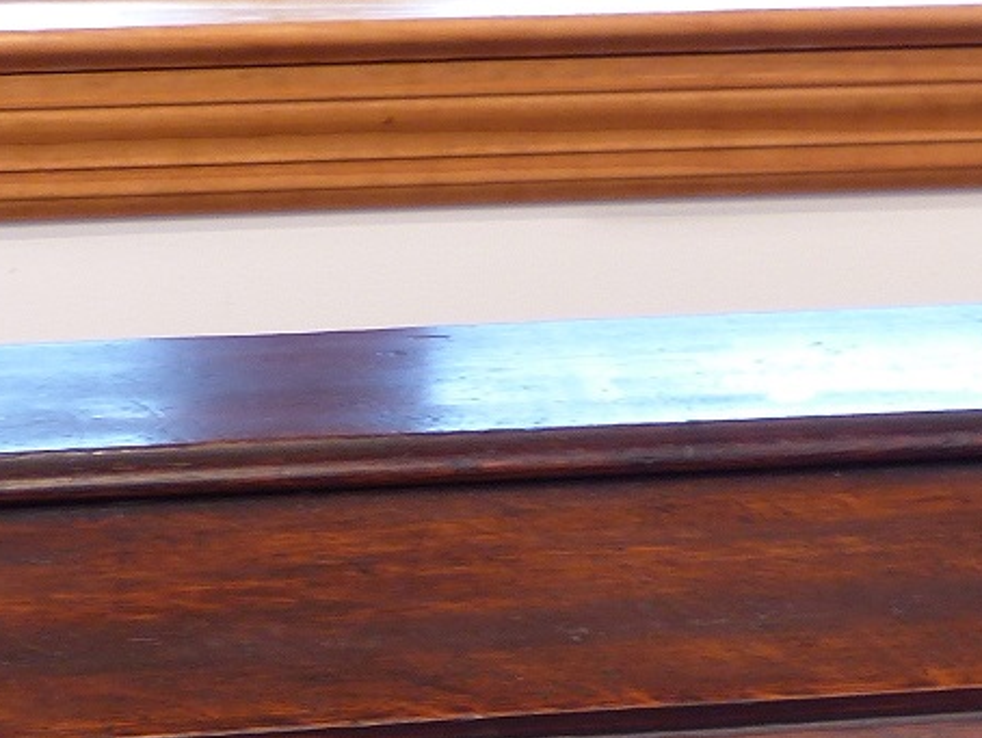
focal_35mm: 185
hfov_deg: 10.7
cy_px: 1207
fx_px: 5251
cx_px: 658
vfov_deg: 7.8
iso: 100
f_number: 2.8
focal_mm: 10.1
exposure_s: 1/4
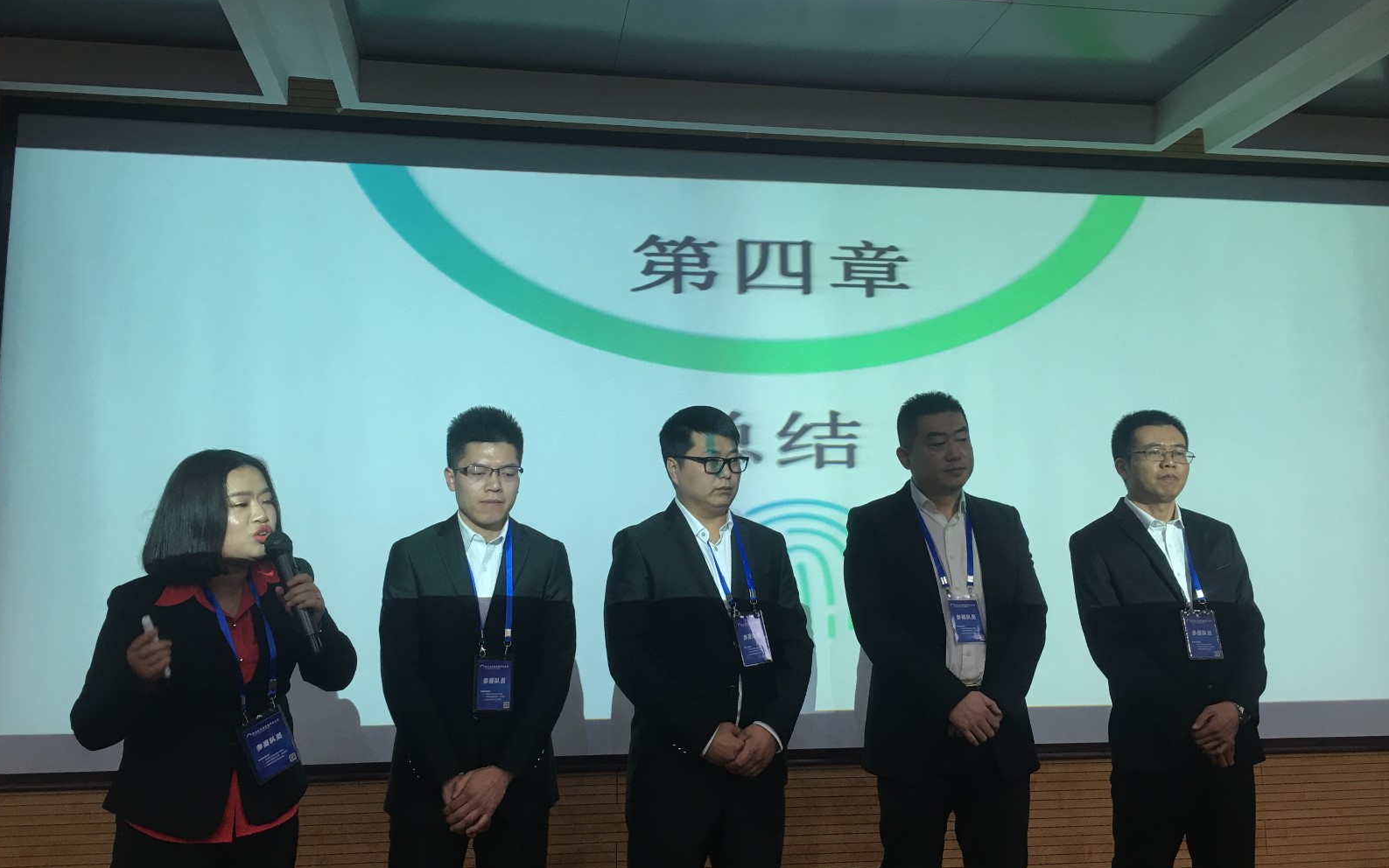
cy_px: 417
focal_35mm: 31
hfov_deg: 61.2
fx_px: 1174
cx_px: 691
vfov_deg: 40.6
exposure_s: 1/17
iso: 32
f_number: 2.2
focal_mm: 4.15
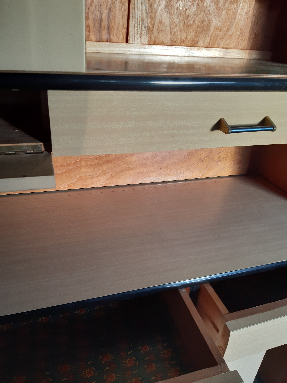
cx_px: 144
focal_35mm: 26
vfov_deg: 67.3
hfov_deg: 53.1
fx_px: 287
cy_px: 192
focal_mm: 3.92
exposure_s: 1/50
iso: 64
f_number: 1.7
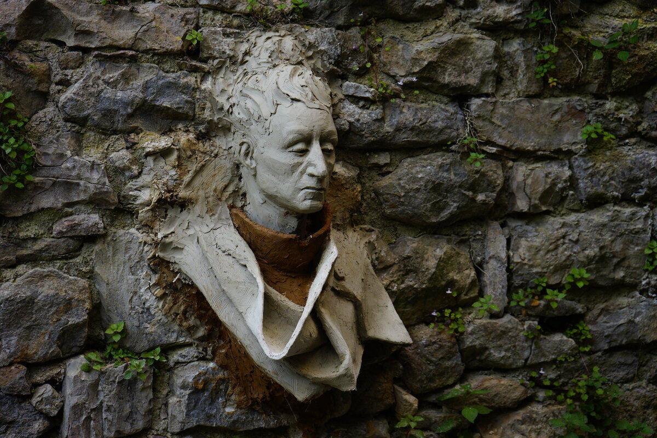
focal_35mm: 56
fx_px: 1022
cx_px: 328
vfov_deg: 24.2
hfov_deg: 35.6
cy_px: 219
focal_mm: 56
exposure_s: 1/100
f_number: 5.6
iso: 1000
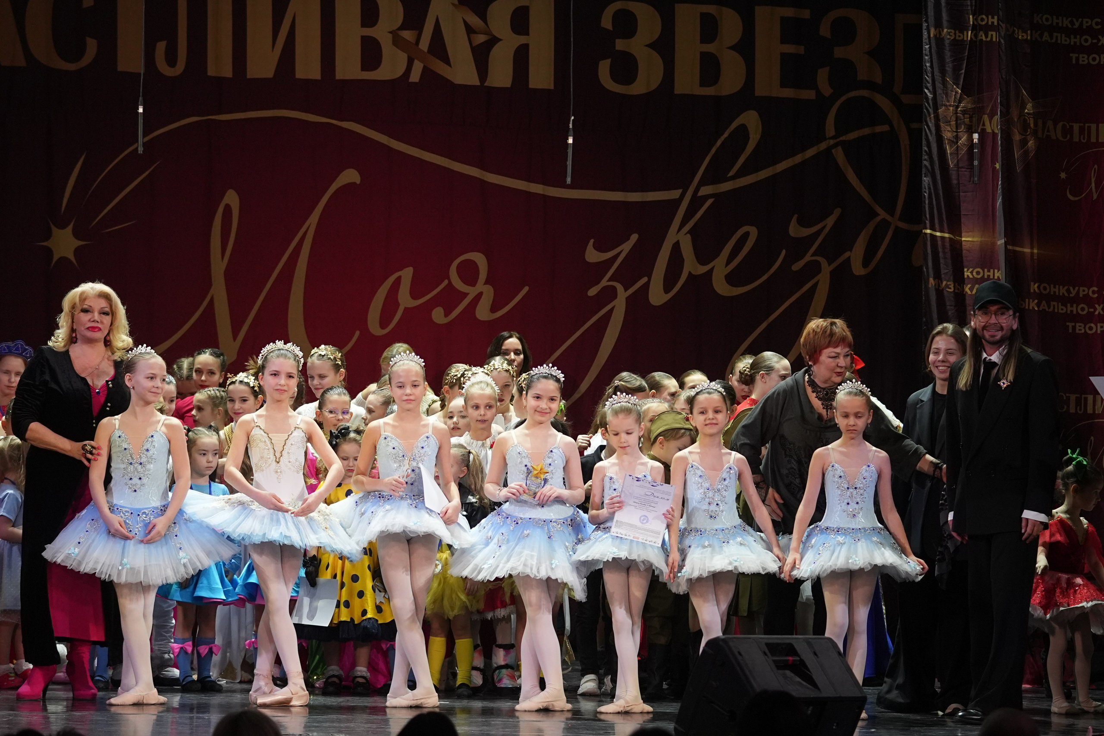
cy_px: 368
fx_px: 3404
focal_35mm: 111
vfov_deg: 12.3
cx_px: 552
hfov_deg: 18.4
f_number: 2.8
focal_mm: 74
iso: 1600
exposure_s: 1/400
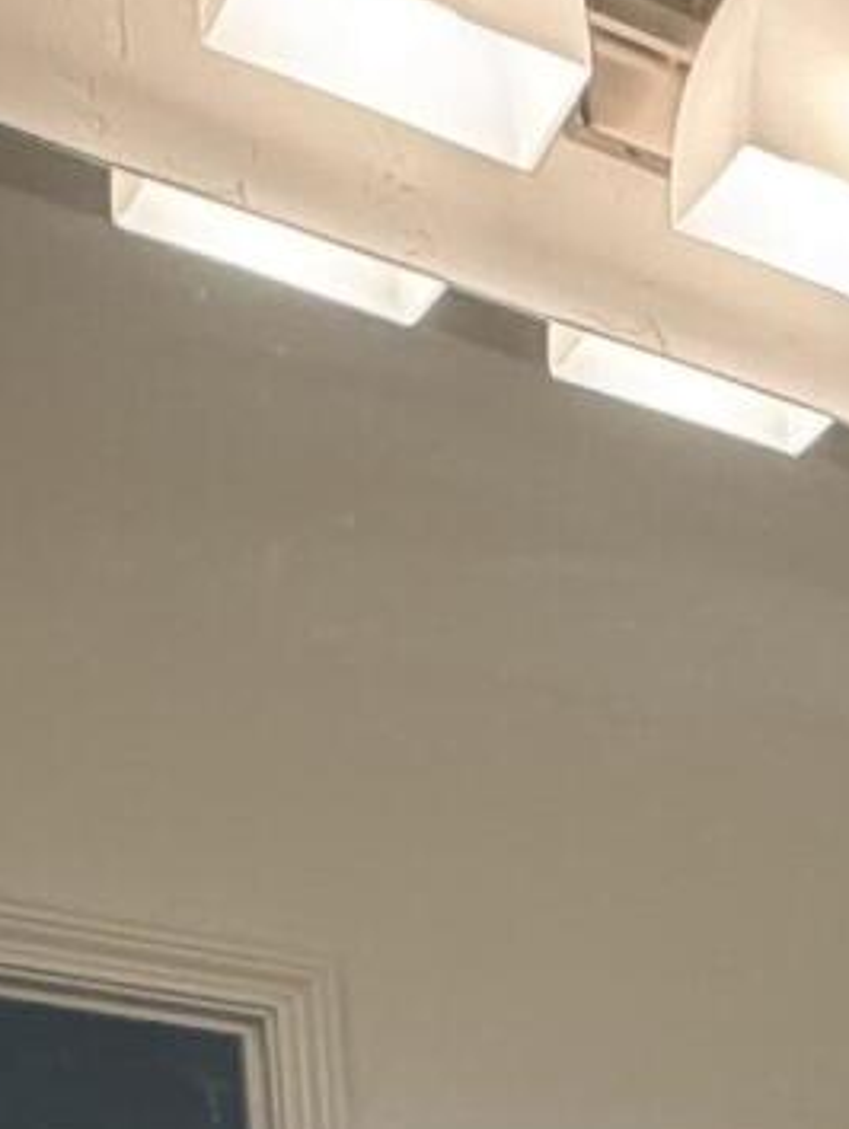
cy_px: 2067
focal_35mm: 79
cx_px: 2033
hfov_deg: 13.6
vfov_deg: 18.7
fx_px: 2580
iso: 200
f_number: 2.2
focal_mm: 2.22
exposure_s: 1/120
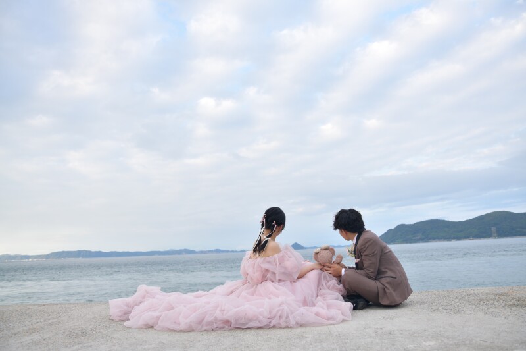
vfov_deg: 49.5
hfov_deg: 69.4
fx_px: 380
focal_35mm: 26
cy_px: 176
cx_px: 263
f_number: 3.2
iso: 160
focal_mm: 26
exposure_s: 1/320
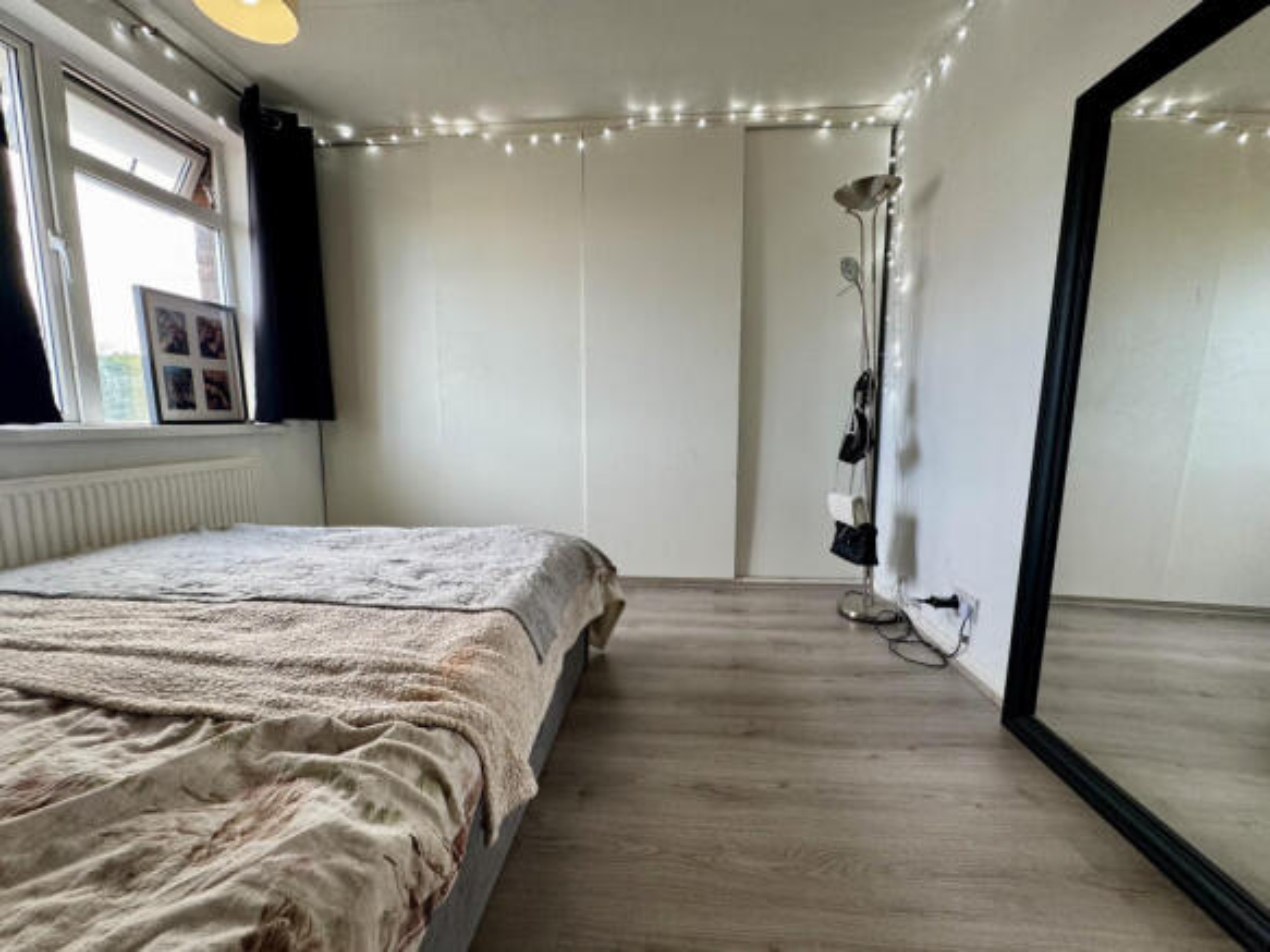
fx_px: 514
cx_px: 635
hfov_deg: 102.1
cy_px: 476
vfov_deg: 85.7
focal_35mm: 14
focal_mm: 2.22
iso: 125
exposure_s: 1/100
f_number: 2.2
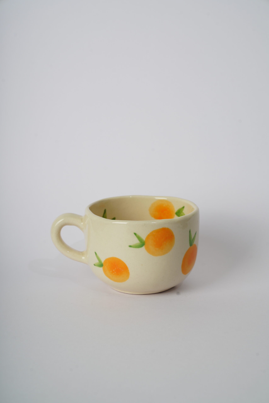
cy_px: 202
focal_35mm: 70
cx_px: 134
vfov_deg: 28.8
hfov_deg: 19.5
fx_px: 784
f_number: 9
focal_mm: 70
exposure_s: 1/160
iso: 100
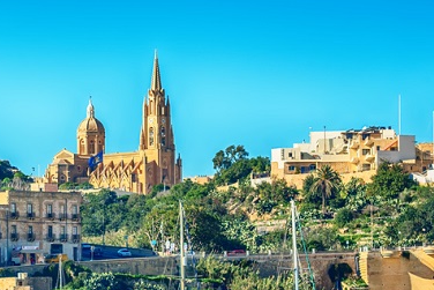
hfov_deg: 9.7
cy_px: 237
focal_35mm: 210
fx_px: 2533
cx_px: 14
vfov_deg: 6.5
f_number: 8
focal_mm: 100
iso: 100
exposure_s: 1/250
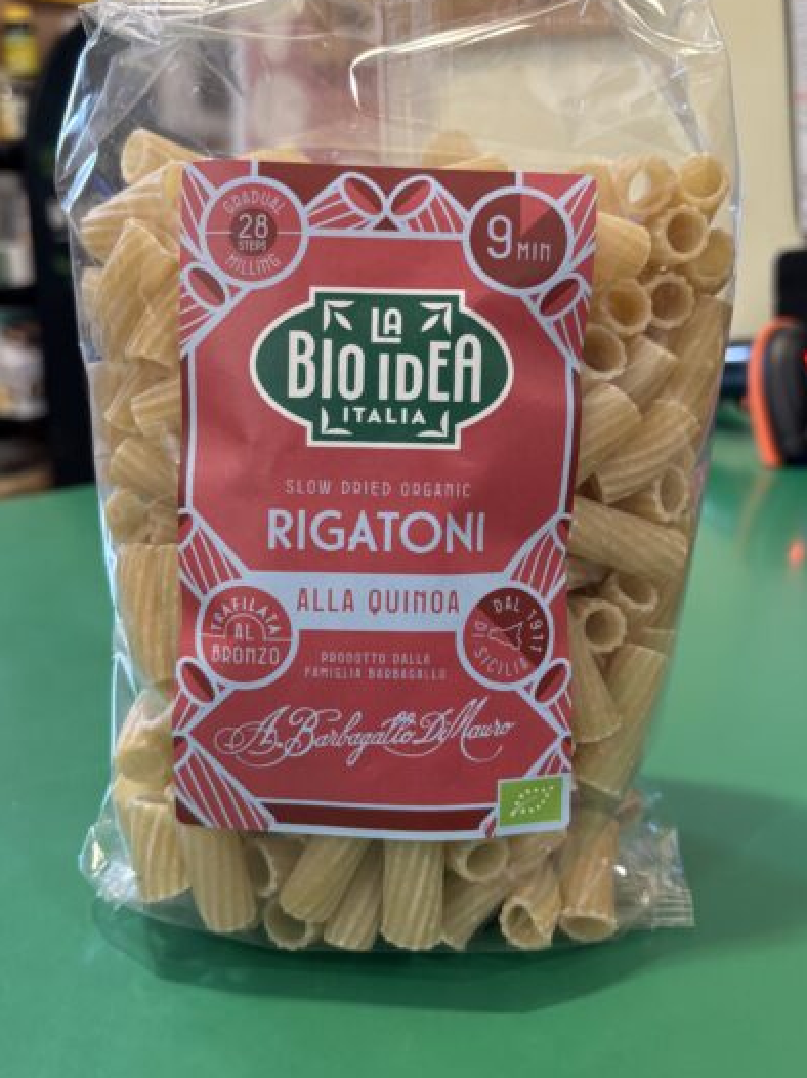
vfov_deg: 55.3
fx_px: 1027
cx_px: 410
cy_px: 489
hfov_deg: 42.9
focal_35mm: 33
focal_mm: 5.96
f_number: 1.6
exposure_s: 1/50
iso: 160
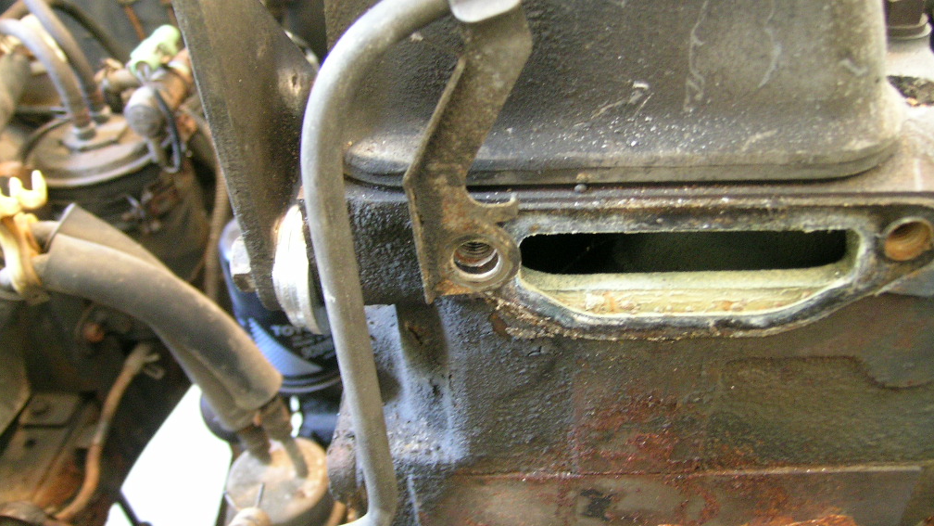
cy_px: 252
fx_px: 768
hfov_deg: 62.6
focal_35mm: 31
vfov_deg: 37.8
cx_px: 466
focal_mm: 5.8
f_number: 2.8
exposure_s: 1
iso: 200
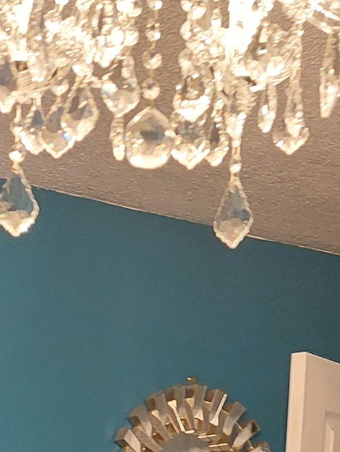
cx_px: 62
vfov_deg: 17.5
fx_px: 1282
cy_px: 718
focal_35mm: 98
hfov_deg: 15.0
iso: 400
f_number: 1.8
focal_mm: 5.23
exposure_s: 1/60
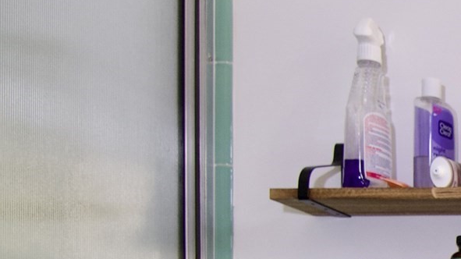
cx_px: 754
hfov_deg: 22.4
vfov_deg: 15.7
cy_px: 385
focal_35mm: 71
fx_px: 865
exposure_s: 1/60
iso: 800
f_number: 3.5
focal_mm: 13
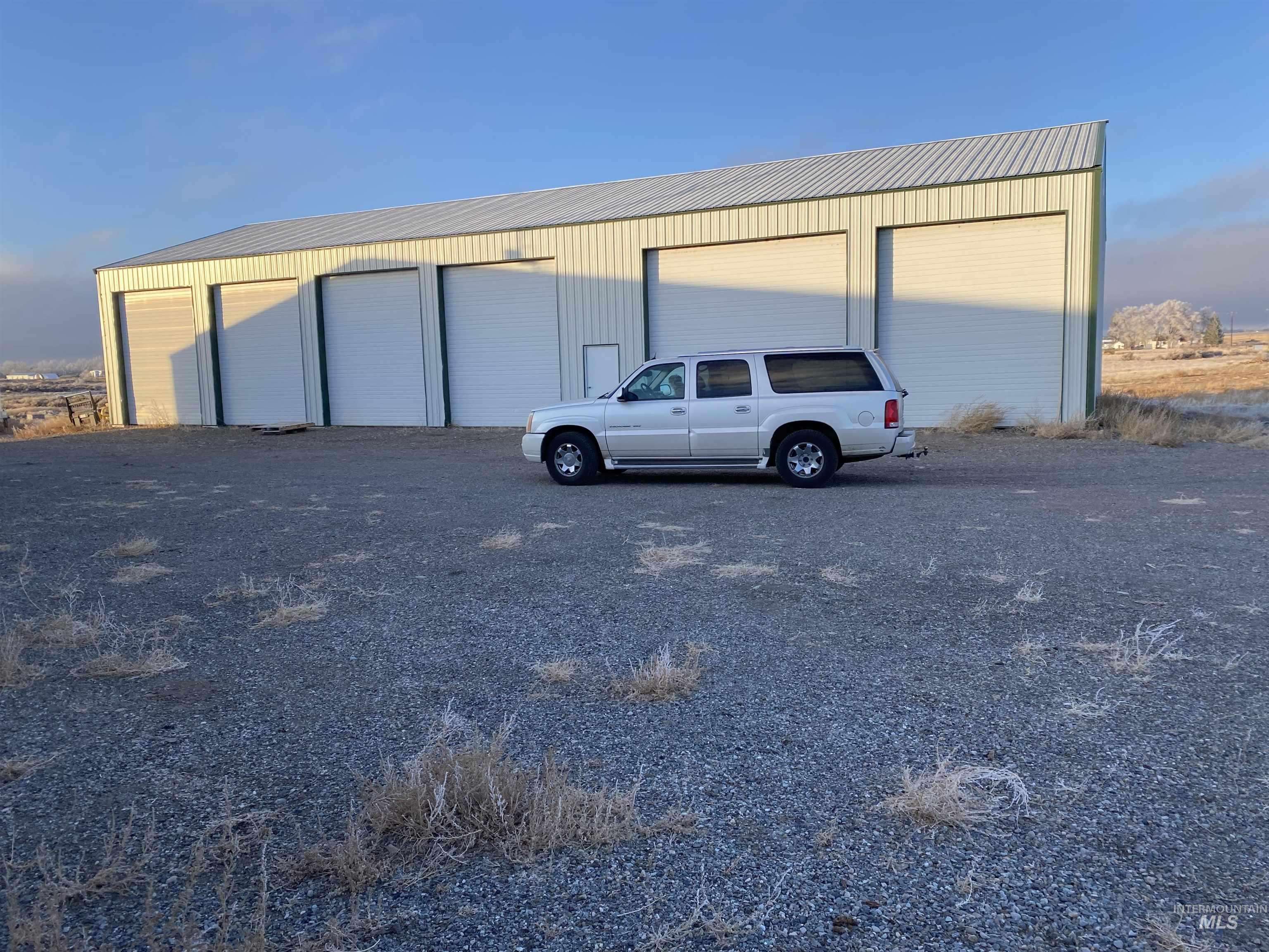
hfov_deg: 67.3
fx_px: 953
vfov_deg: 53.1
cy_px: 476
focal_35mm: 26
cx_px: 634
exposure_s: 1/912
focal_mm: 4.25
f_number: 1.8
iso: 32
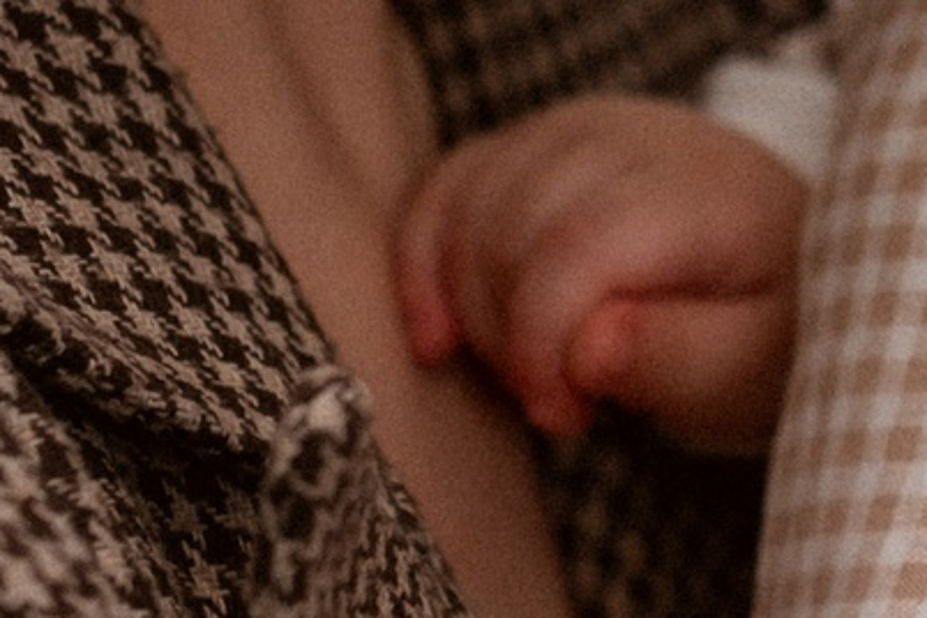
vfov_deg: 6.1
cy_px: -193
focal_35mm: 223
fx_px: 5742
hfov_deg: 8.9
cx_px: 1563
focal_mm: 35
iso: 500
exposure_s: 1/1250
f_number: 2.5
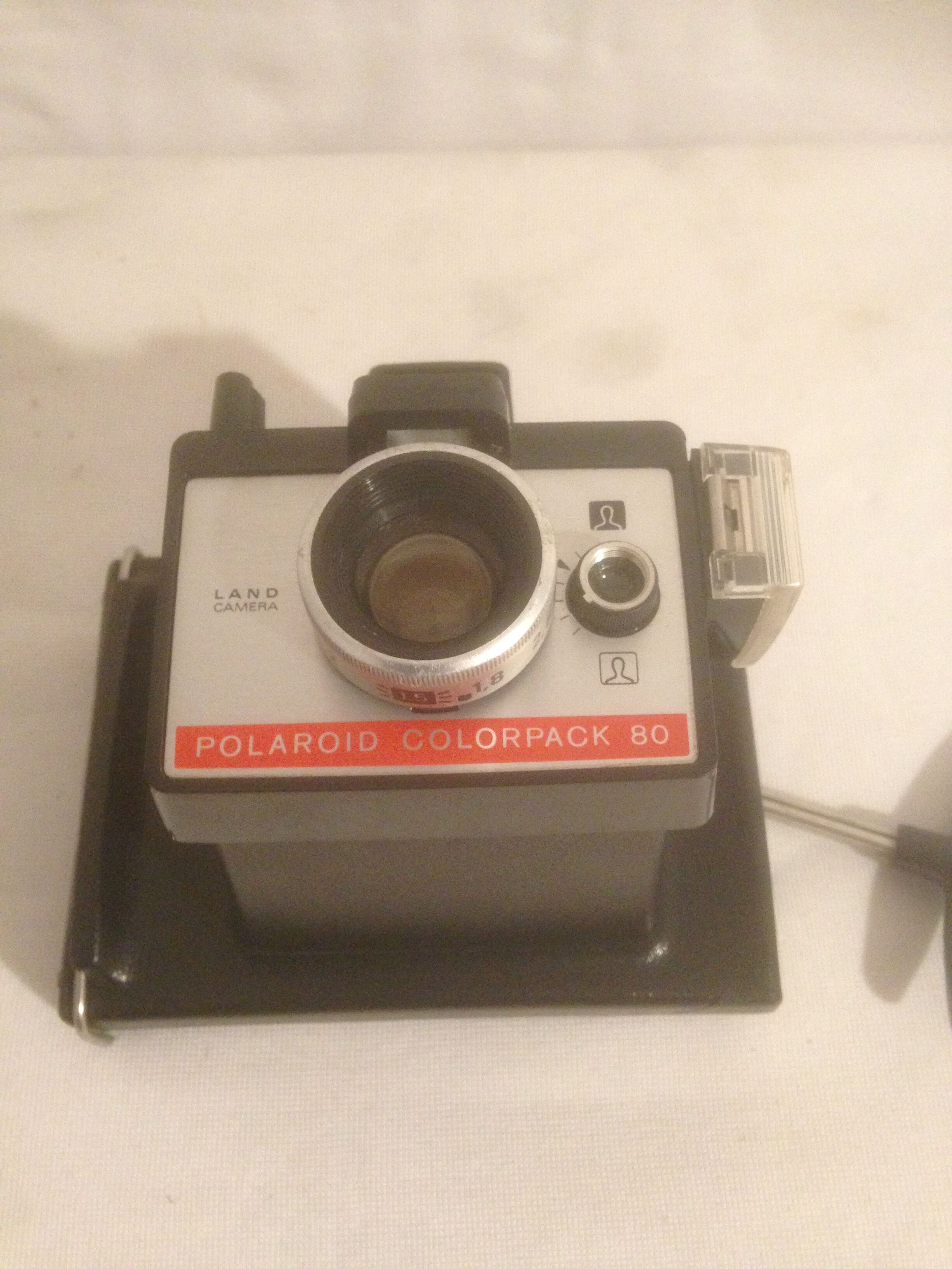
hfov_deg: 42.9
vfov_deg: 55.4
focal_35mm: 33
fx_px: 1210
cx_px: 476
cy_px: 634
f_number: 2.4
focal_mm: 4.12
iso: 320
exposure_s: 1/20
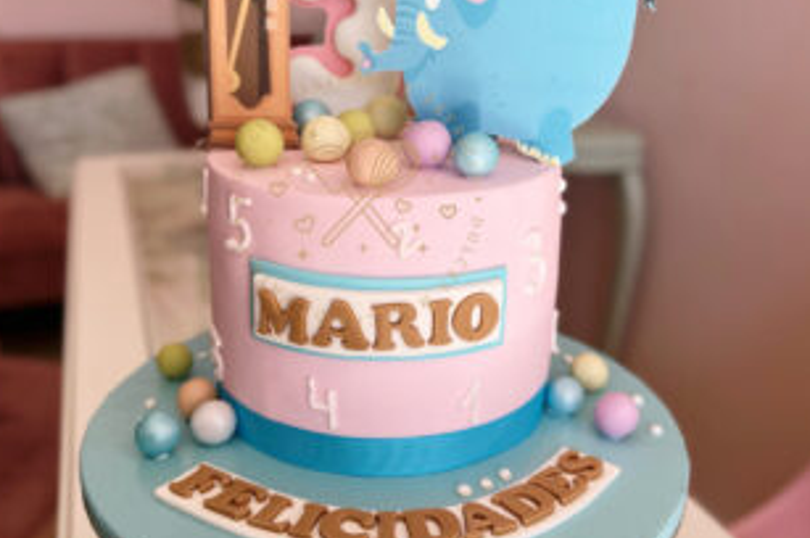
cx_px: 408
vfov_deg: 34.9
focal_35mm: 38
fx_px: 854
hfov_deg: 50.7
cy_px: 239
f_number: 1.5
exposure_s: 1/509
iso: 50
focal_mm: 5.7
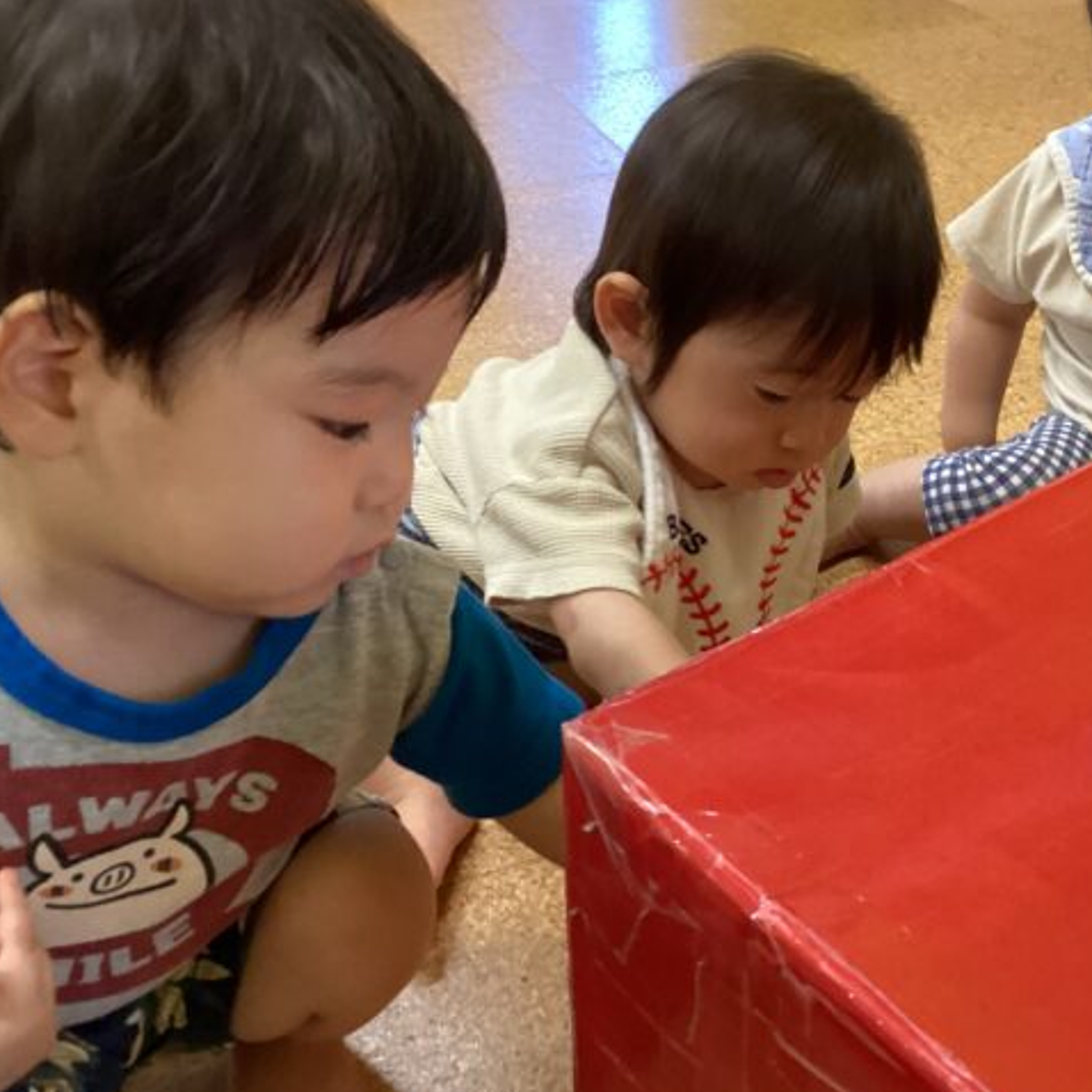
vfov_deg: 38.3
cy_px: 505
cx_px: 649
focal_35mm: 44
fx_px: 1570
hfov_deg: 38.2
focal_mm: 3.3
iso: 400
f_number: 2.4
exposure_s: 1/60
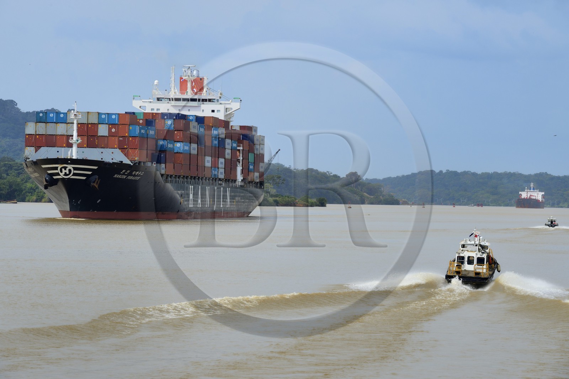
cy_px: 190
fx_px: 2844
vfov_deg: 7.6
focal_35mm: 180
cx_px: 284
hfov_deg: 11.4
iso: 200
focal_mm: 180
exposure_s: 1/250
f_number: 14
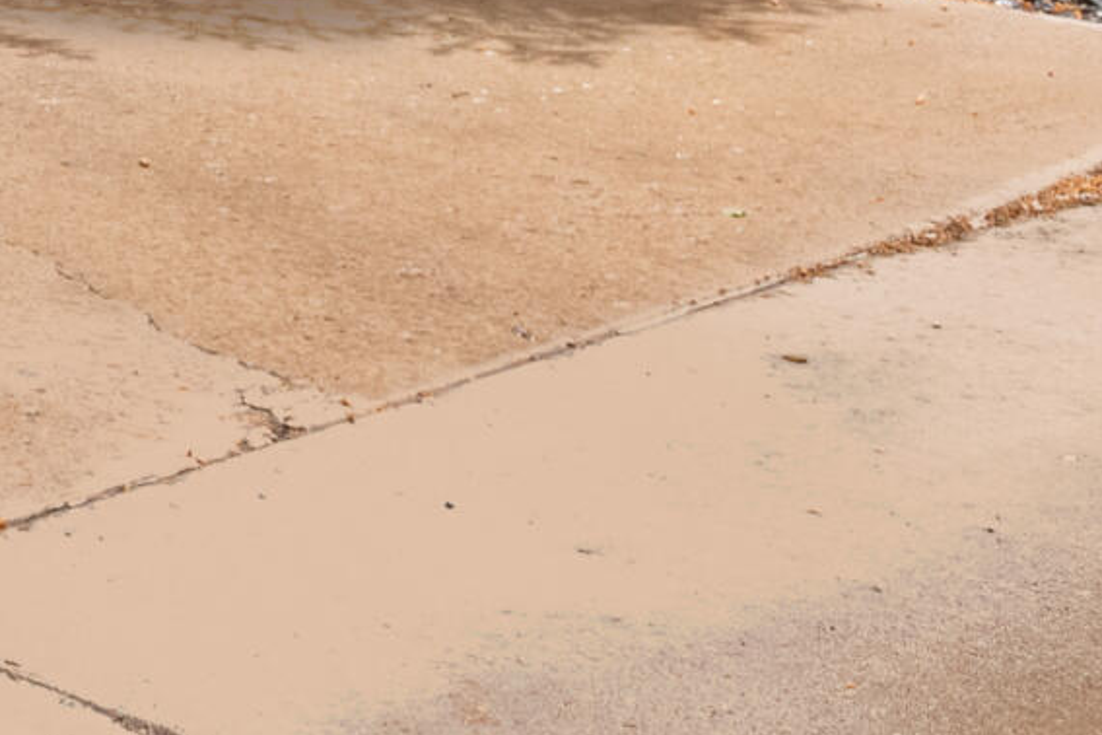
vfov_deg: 9.6
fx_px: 3887
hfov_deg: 13.3
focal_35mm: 127
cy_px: -1005
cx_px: -1269
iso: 640
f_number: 7.1
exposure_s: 1/640
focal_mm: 24
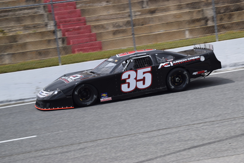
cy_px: 82
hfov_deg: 15.2
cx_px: 122
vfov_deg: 10.2
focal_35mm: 135
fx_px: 916
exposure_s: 1/1000
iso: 200
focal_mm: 90
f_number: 8
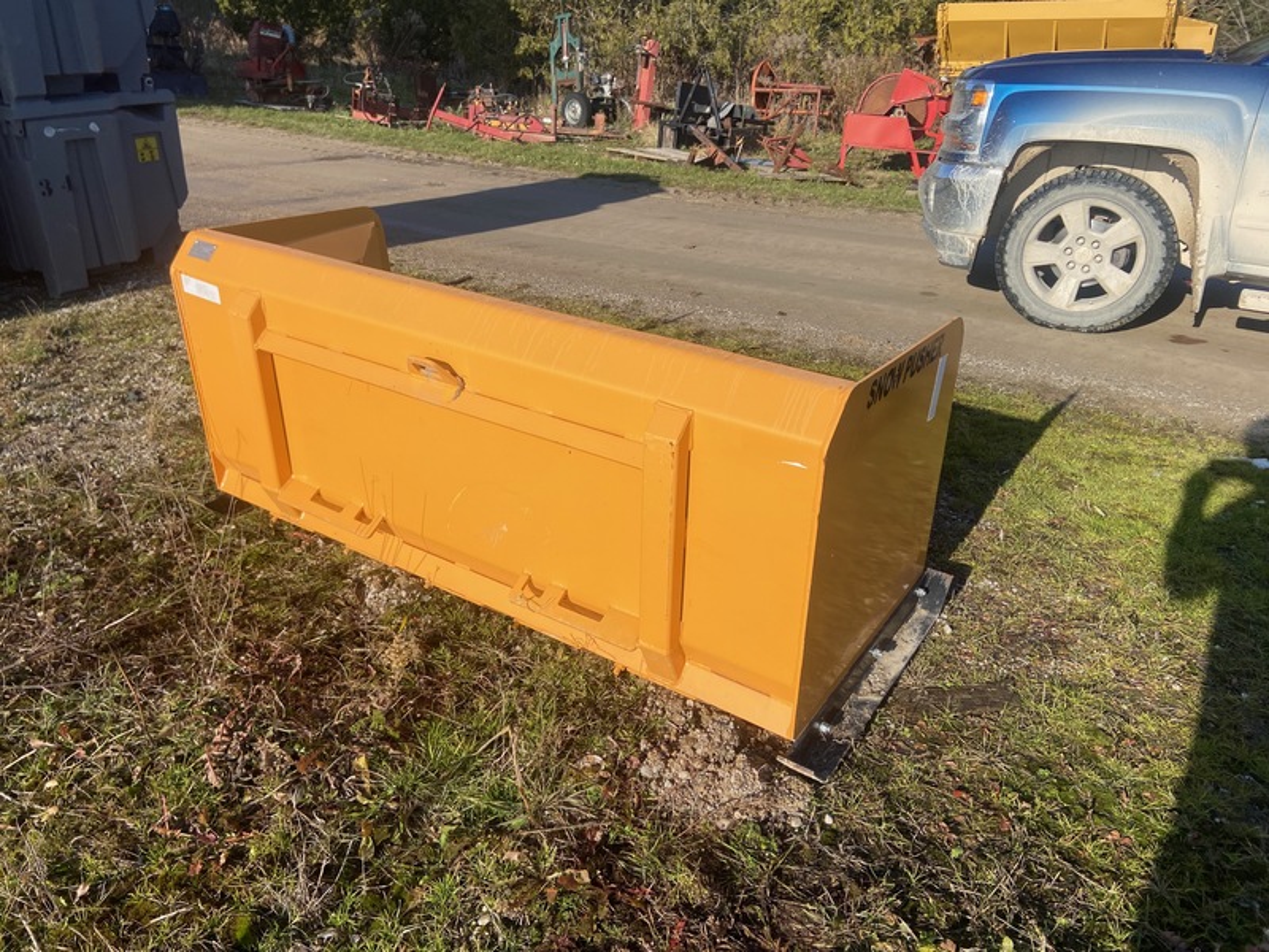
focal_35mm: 26
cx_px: 634
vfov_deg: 53.1
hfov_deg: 67.3
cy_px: 476
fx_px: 953
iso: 32
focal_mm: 4.25
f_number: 1.8
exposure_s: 1/2967
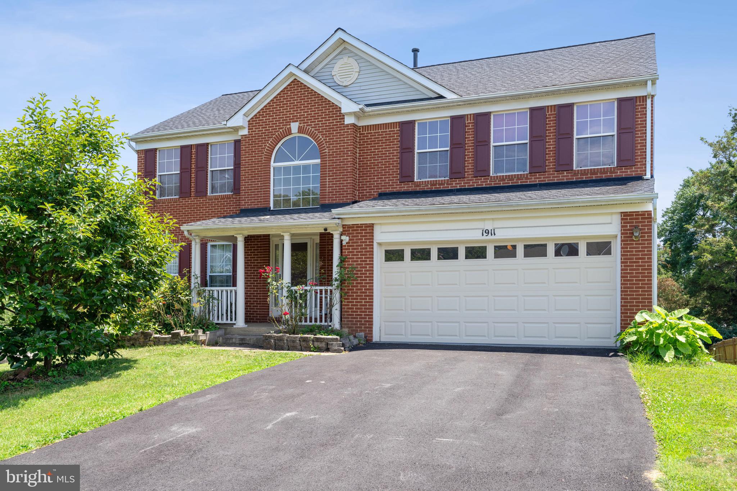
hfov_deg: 60.3
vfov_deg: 42.3
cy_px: 246
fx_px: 635
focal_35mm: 31
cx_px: 368
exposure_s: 1/250
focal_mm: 31
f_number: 8
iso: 200
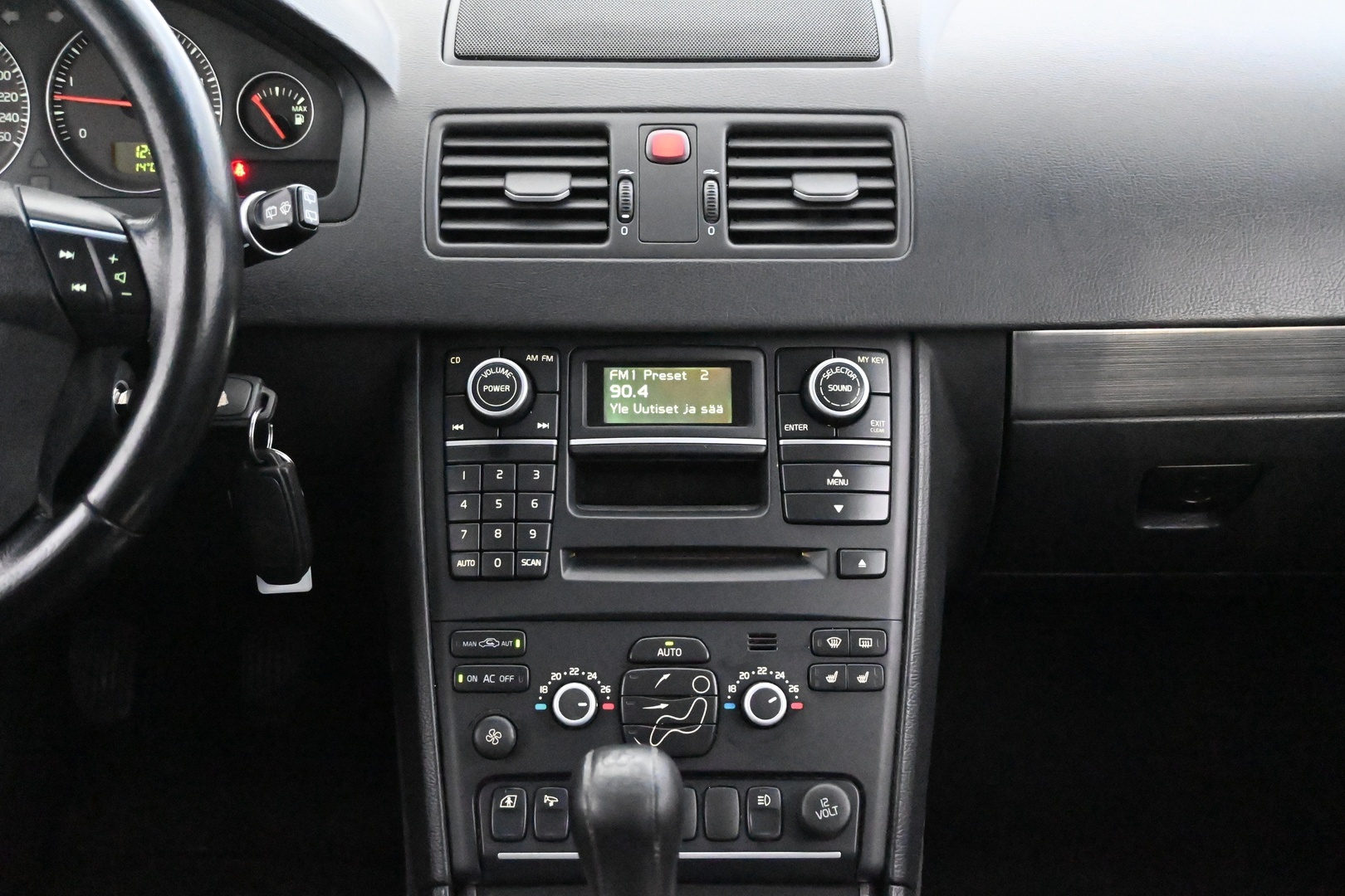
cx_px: 672
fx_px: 1625
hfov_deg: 45.0
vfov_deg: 30.8
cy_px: 448
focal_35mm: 44
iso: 22800
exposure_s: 1/50
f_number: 4.8
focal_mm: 29
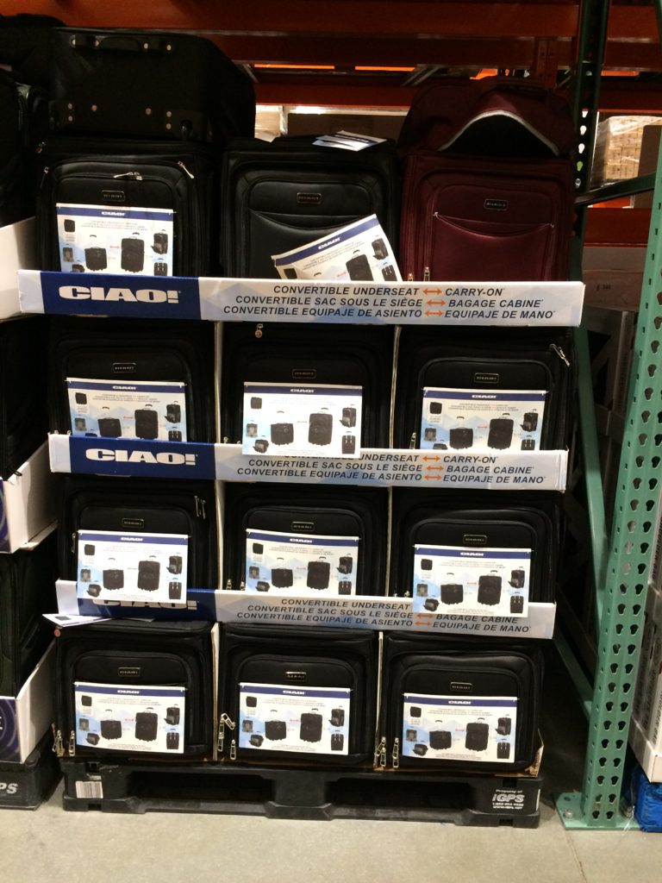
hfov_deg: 48.2
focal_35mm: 29
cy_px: 442
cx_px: 331
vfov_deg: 61.7
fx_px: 739
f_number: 2.2
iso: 160
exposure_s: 1/30
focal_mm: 4.15
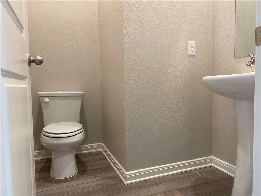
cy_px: 98
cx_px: 130
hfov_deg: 67.3
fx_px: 196
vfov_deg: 53.1
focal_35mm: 26
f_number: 1.8
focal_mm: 4.25
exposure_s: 1/60
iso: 160
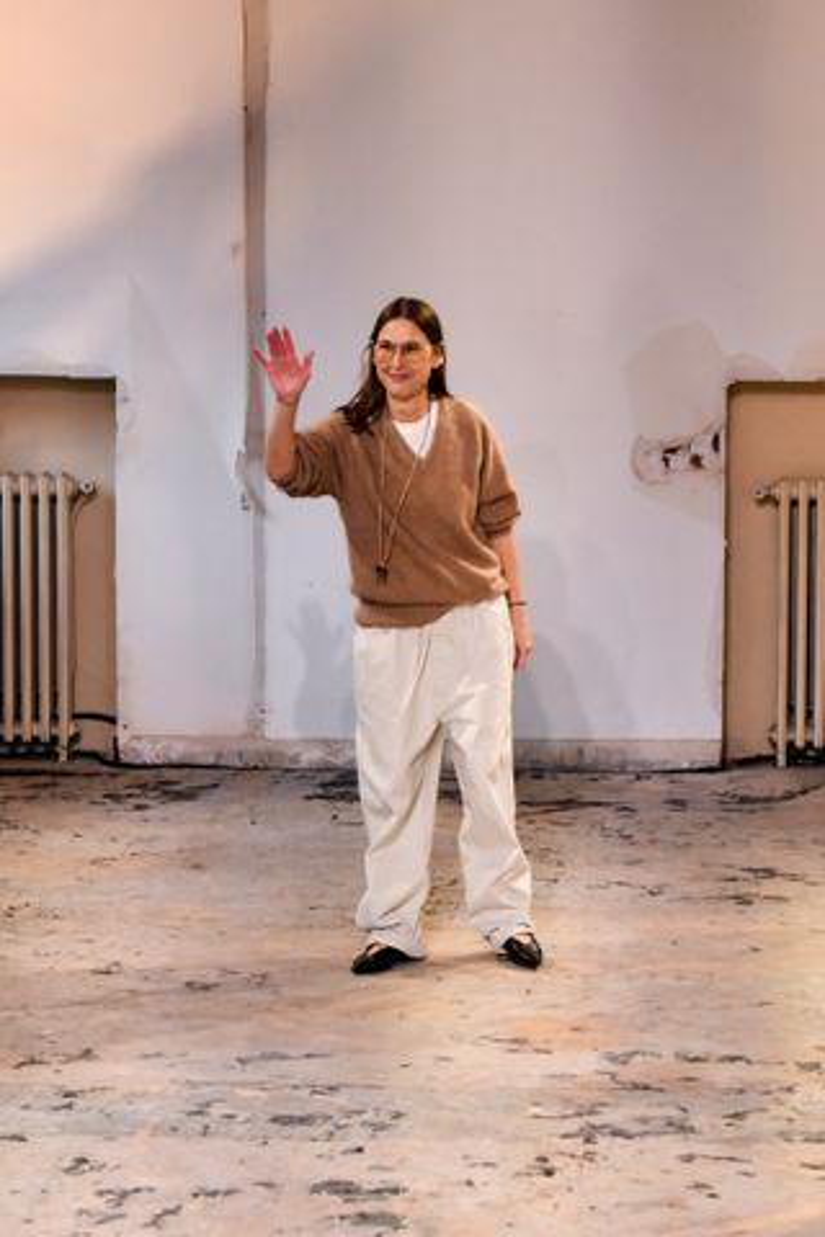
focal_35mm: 80
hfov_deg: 17.1
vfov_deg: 25.4
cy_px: 618
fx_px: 2750
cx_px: 412
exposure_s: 1/800
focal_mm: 80
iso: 2500
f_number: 4.5
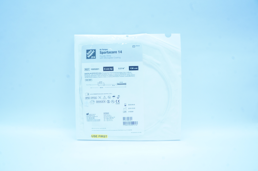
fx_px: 193
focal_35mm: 27
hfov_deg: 67.4
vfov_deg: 47.8
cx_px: 129
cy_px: 86
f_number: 13
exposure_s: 1/13
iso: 400
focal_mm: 18
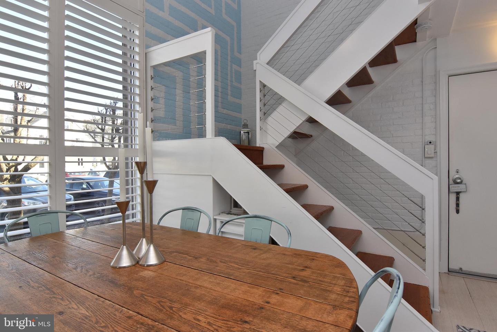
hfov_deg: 90.0
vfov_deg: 67.5
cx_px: 248
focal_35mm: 18
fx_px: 249
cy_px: 166
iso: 800
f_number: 9
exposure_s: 1/125
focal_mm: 12
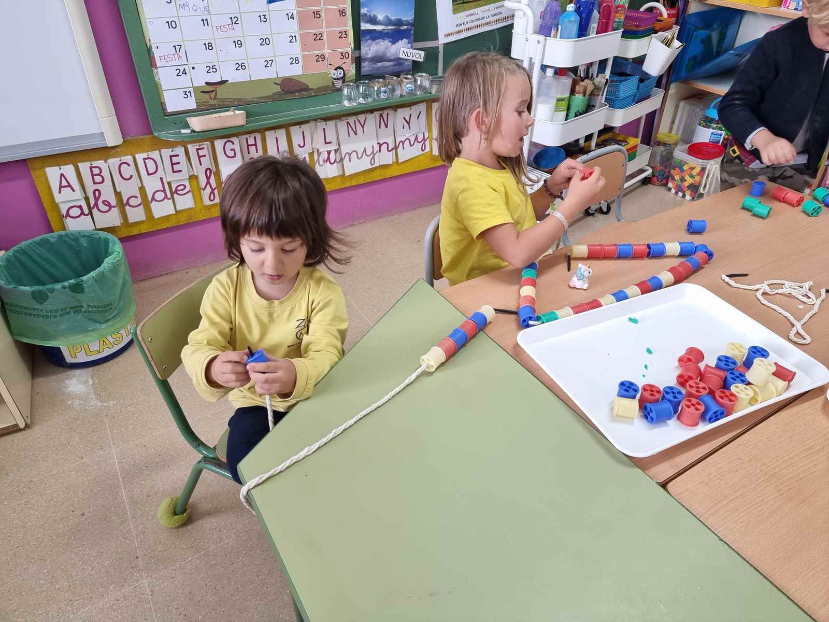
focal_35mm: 24
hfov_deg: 71.6
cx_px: 414
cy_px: 311
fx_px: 575
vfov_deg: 56.8
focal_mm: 6.7
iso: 250
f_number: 1.8
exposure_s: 1/100
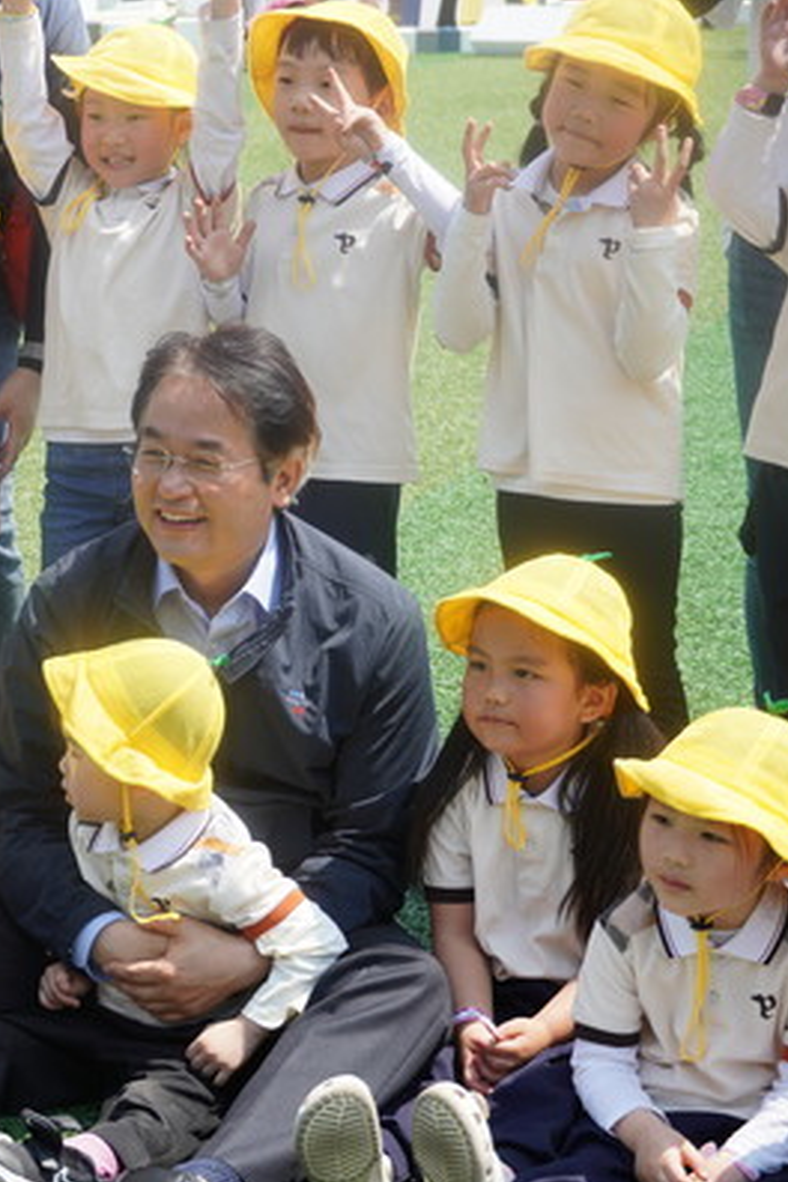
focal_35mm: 98
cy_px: 594
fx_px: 3209
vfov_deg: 20.9
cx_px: -90
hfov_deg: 13.7
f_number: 5
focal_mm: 43
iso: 125
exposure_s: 1/400
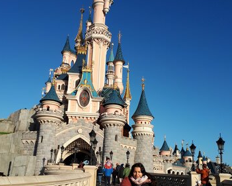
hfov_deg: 50.3
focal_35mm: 36
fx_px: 247
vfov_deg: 41.1
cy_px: 108
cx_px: 116
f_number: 1.9
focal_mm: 3.6
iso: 40
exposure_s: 1/1490
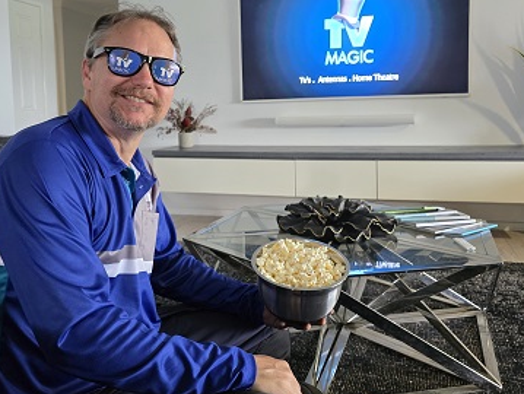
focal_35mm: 32
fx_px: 485
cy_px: 145
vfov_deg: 43.8
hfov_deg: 56.8
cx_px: 255
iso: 640
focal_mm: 6.3
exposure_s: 1/60
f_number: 1.7
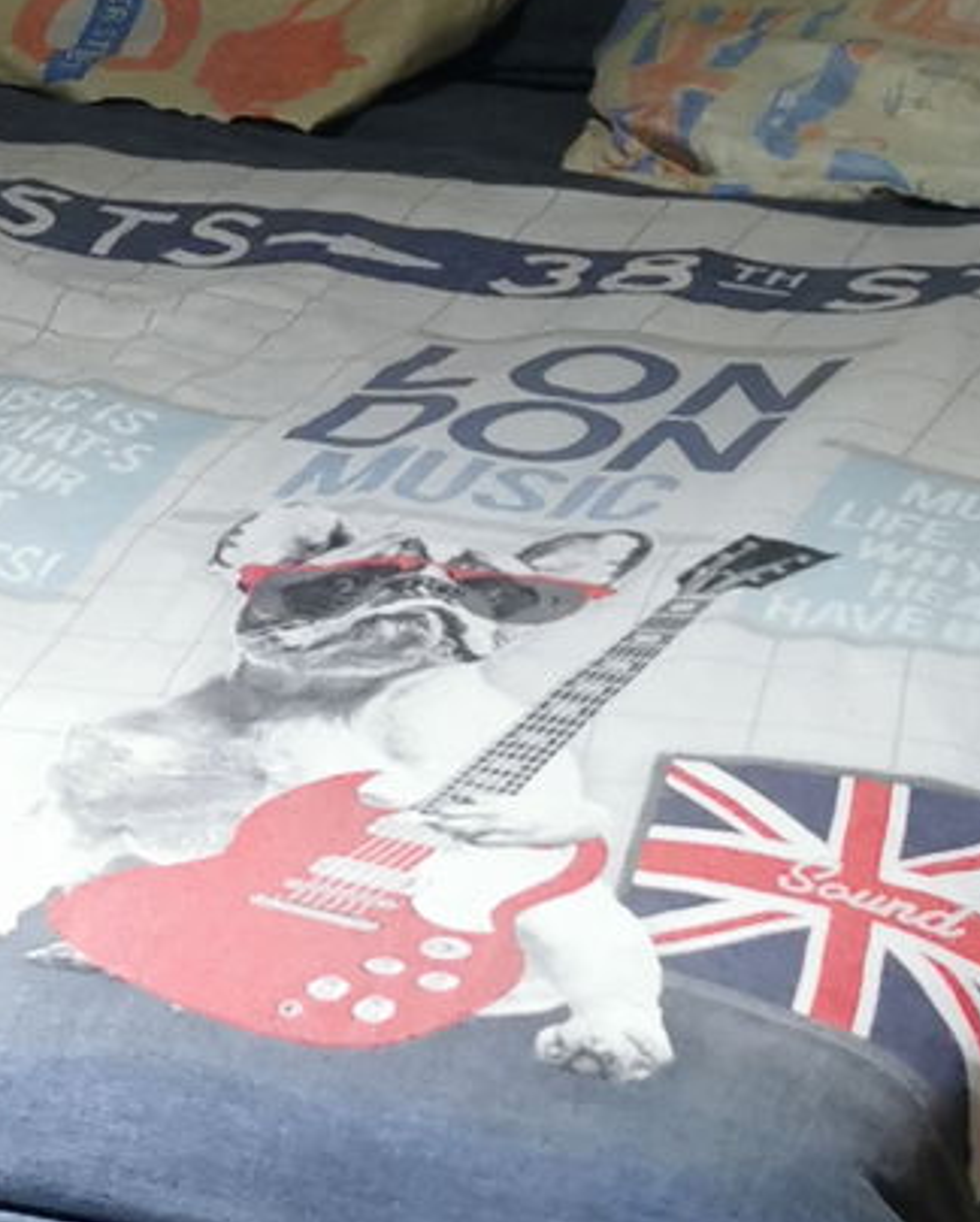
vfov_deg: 13.6
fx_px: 5032
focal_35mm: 139
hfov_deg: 11.1
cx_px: 302
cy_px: -50
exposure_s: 1/33.3
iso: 320
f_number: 1.6
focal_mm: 5.56
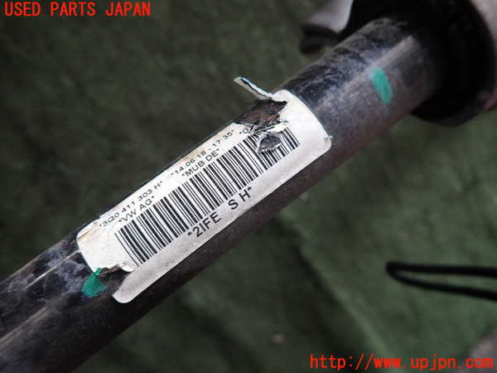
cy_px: 186
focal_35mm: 25
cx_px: 248
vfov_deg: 54.9
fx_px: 359
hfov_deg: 69.4
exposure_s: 1/60
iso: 200
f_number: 2
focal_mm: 4.5
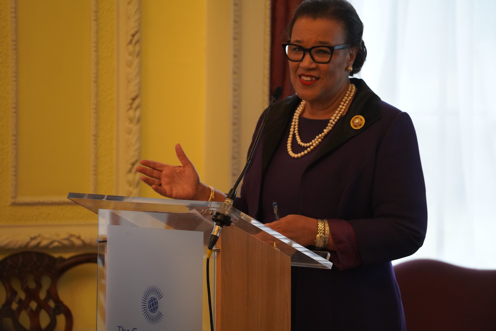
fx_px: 2521
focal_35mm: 183
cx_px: 248
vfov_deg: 7.5
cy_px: 166
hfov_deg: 11.2
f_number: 4
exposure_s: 1/200
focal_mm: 183
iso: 6400
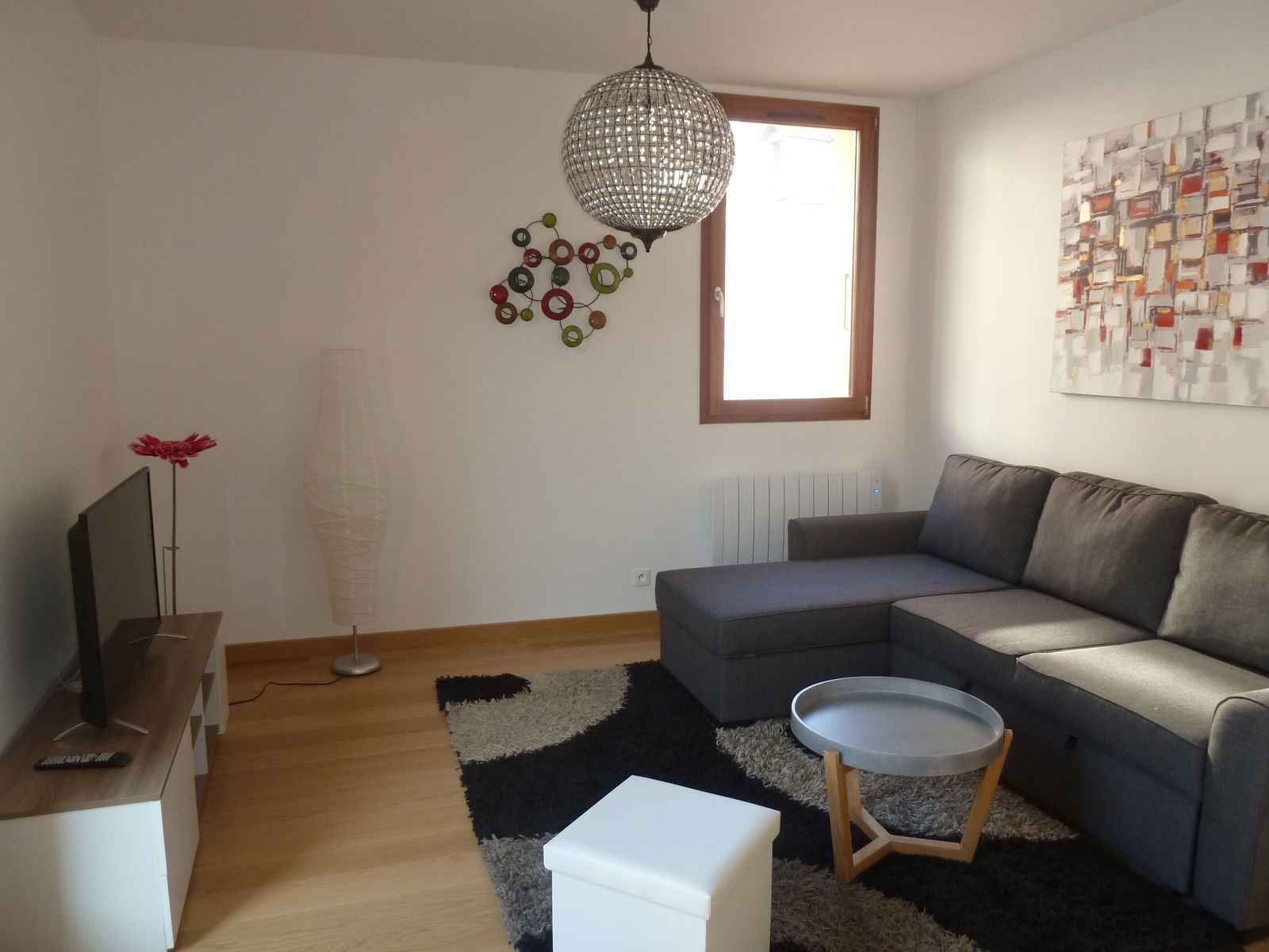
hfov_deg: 69.4
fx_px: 916
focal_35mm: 25
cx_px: 634
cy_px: 476
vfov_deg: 54.9
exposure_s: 1/30
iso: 160
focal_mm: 4.1
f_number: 3.3
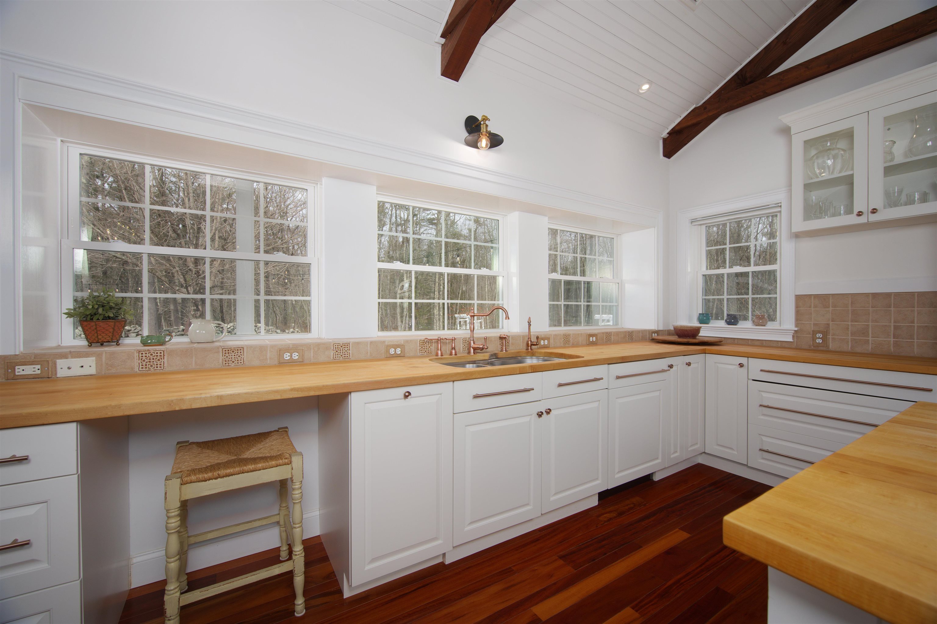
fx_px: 377
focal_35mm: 14
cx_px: 468
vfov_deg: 79.2
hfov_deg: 102.3
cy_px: 312
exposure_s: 1/13
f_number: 7.1
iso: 400
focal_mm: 14.5
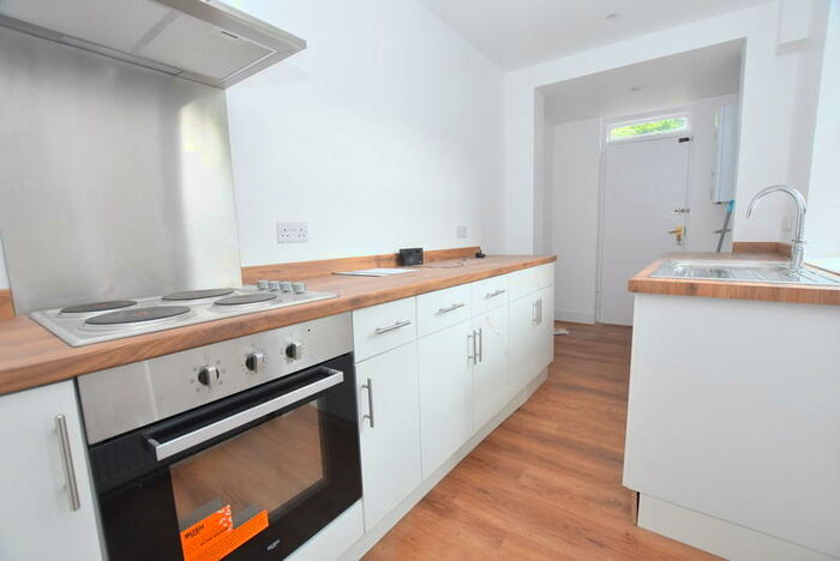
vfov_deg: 77.4
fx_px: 350
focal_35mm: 15
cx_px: 420
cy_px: 280
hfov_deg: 100.3
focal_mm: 10
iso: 800
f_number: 4.5
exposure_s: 1/80
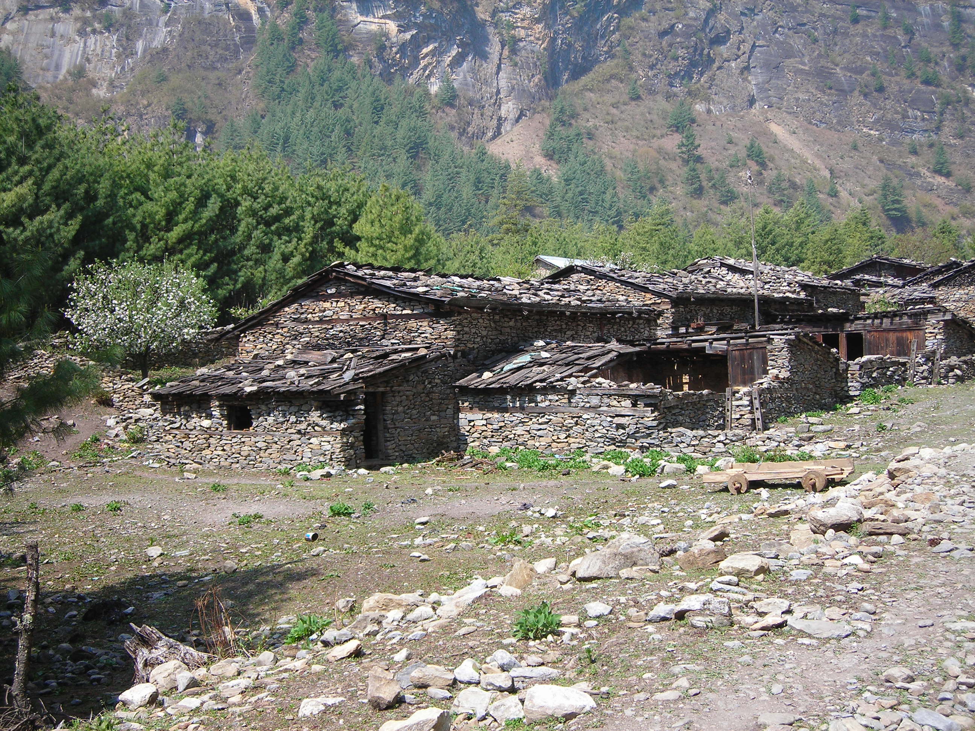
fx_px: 1549
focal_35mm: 55
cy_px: 366
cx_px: 488
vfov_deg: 26.6
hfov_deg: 34.9
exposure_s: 1/246
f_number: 3.6
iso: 50
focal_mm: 9.1
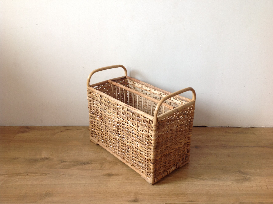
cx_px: 136
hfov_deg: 52.7
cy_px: 102
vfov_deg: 40.6
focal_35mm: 35
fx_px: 276
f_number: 2.4
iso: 50
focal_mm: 4.28
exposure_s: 1/17
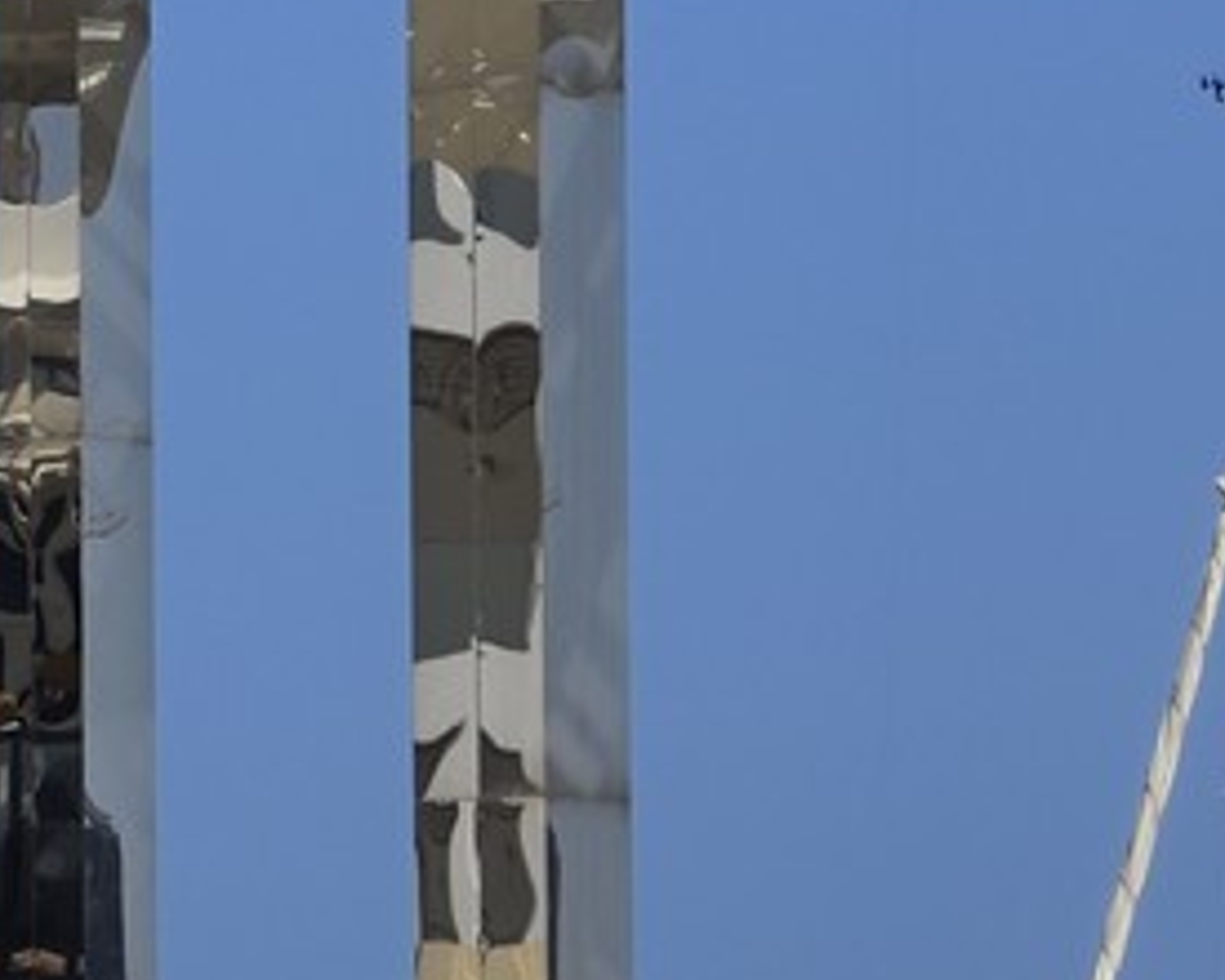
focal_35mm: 300
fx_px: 10877
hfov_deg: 6.0
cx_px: -2178
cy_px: 960
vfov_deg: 5.1
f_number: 13
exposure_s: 1/400
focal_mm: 55
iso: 200
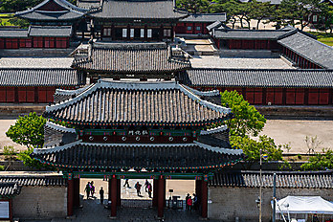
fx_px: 795
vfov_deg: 15.9
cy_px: 89
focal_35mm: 86
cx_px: 121
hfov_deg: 23.6
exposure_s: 1/640
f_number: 8
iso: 200
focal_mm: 50
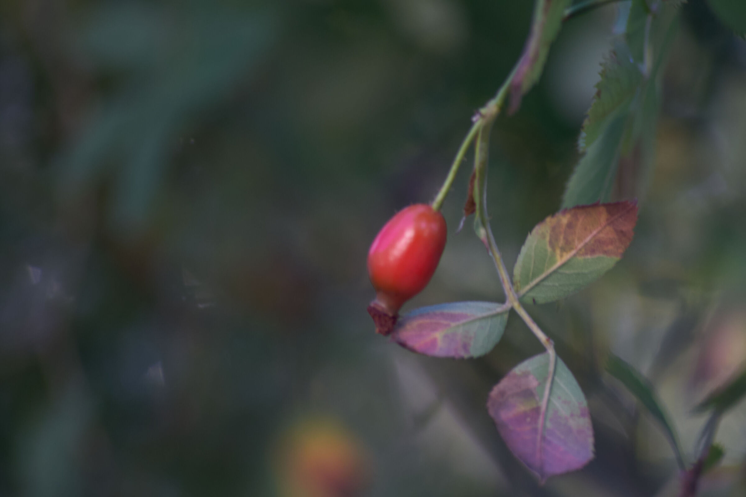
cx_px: 373
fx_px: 9324
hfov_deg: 4.6
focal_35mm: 450
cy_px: 248
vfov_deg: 3.1
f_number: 5.6
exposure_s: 1/60
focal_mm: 300
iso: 200
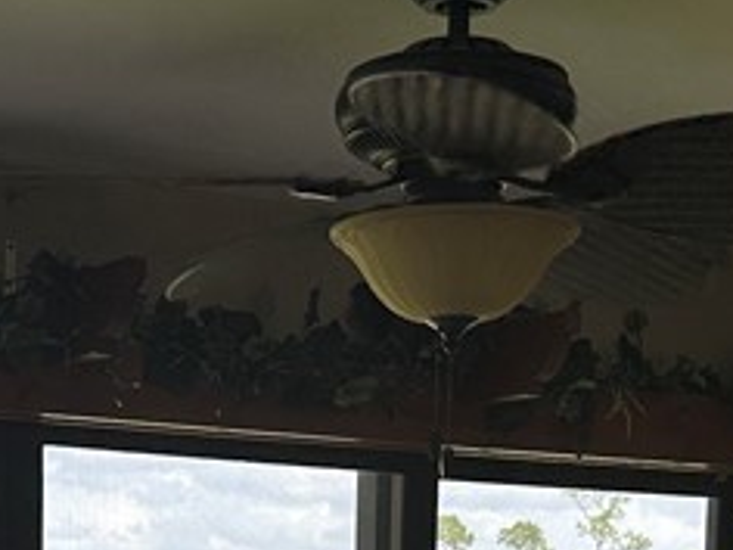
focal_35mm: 104
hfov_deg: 18.8
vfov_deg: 13.1
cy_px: 923
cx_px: 230
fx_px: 2202
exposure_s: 1/516
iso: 80
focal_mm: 6.86
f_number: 1.78
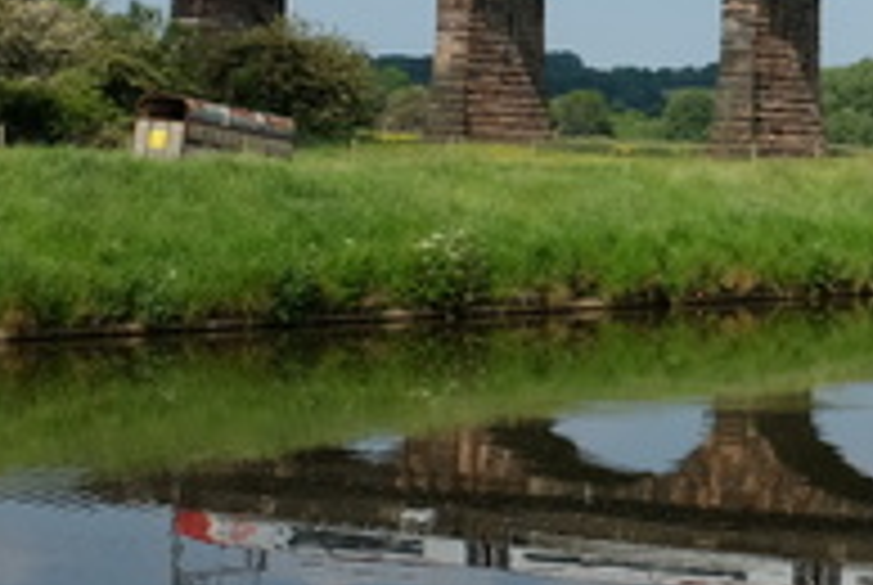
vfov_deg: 12.5
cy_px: 225
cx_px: 1192
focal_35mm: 110
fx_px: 2672
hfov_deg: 17.2
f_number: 7.1
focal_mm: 18
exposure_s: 1/450
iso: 200
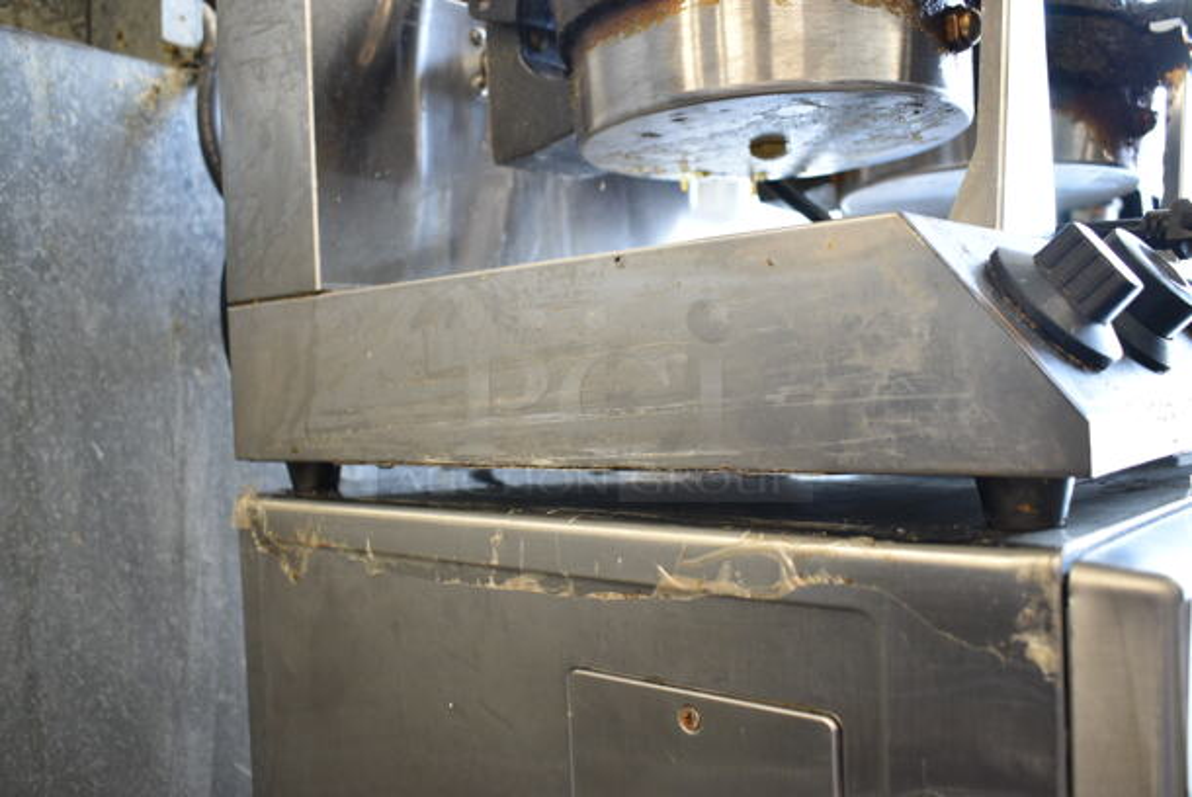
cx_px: 596
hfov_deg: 55.1
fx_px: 1143
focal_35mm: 34
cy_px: 398
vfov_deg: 38.4
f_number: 3.8
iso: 640
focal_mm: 23
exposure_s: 1/40
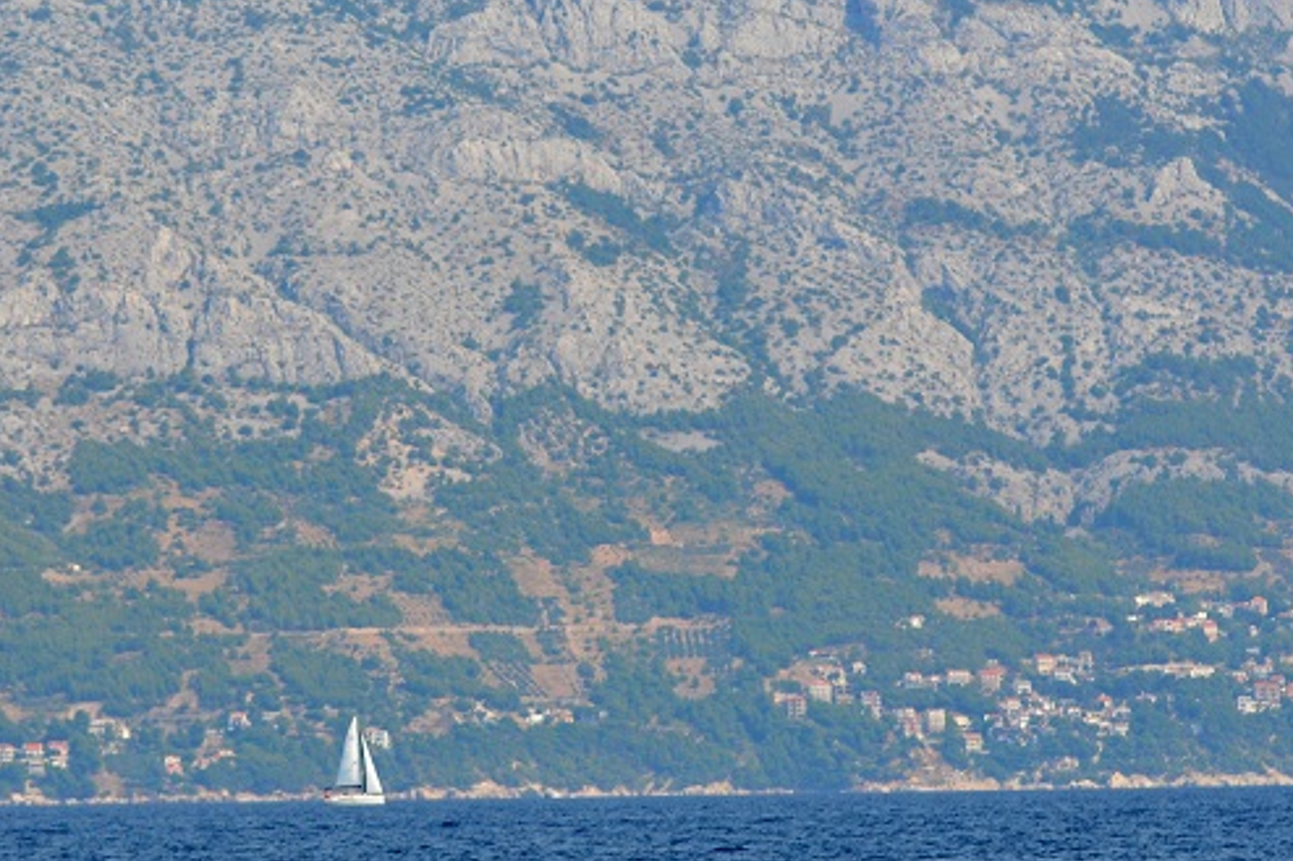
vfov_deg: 6.0
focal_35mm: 227
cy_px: 279
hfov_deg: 9.1
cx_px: 423
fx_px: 8150
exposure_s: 1/2000
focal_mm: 75
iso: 400
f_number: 5.6
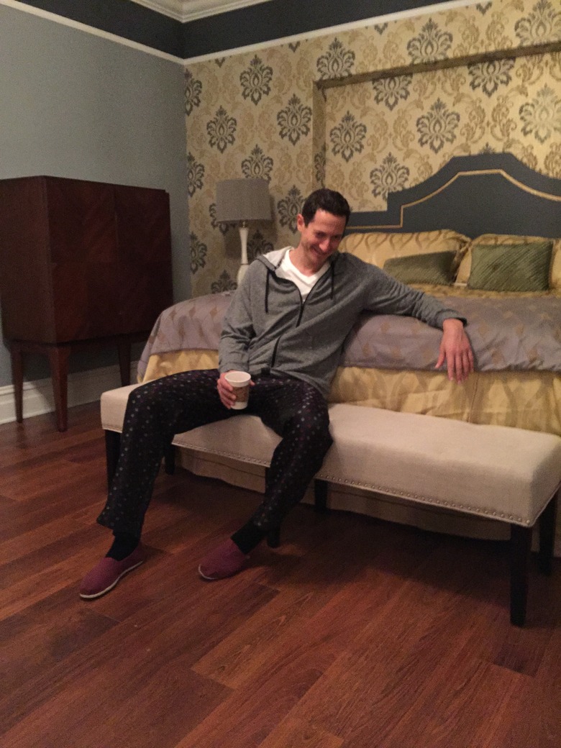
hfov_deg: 48.2
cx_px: 280
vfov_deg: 61.7
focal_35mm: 29
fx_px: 627
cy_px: 374
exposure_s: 1/15
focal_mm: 4.15
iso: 500
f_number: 2.2
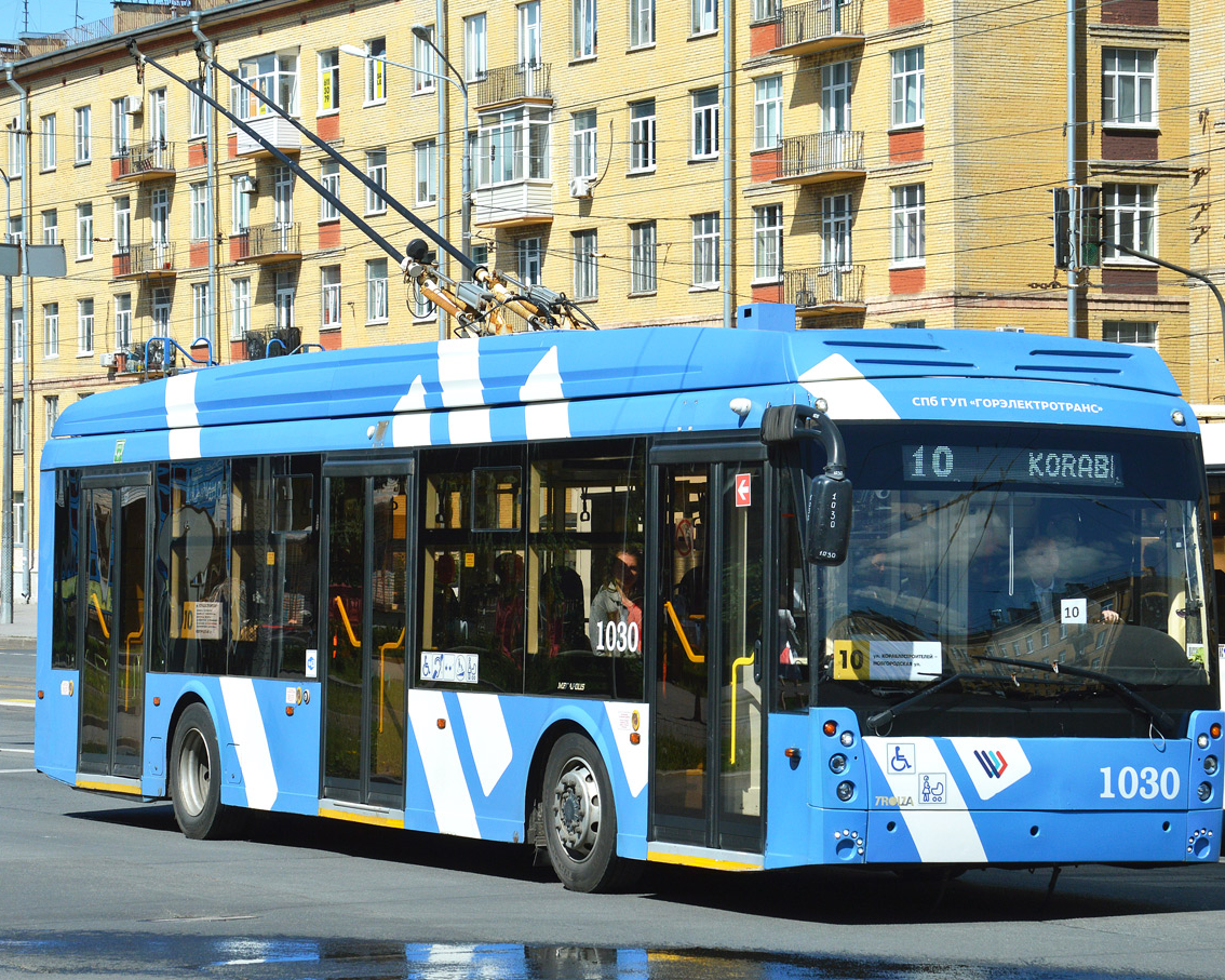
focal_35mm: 108
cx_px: 650
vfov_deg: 14.3
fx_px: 3915
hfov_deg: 17.8
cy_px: 472
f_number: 8
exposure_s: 1/640
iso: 200
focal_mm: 58
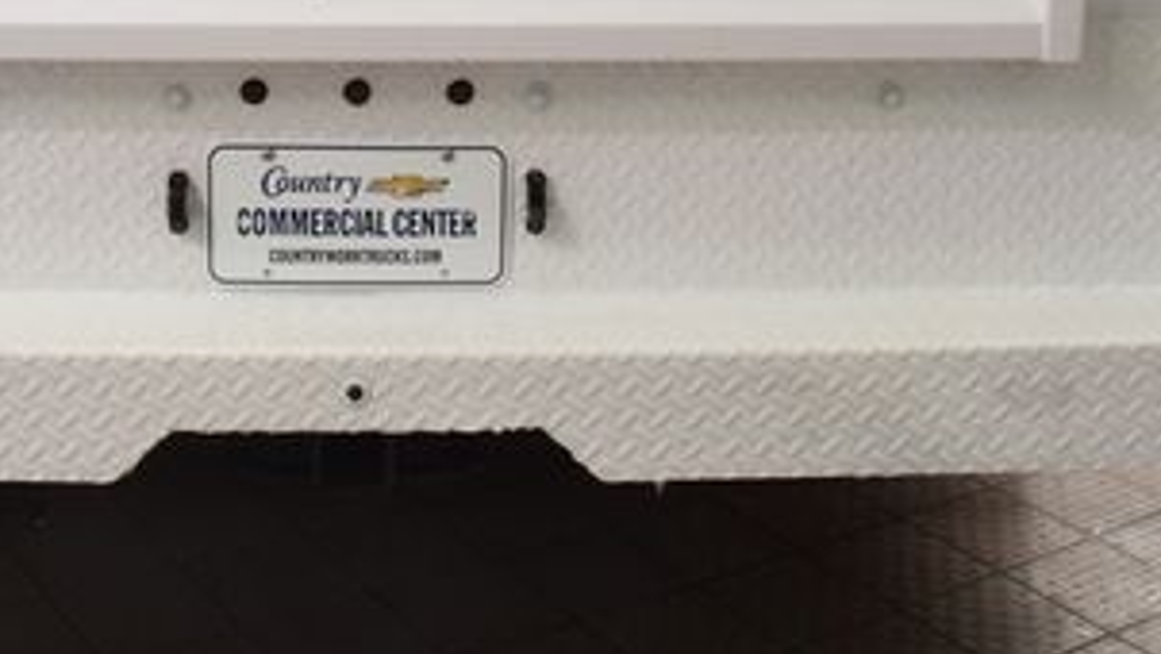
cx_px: 361
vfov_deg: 19.3
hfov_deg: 34.5
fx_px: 1847
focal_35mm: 60
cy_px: -48
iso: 900
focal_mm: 18
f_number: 8
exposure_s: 1/60
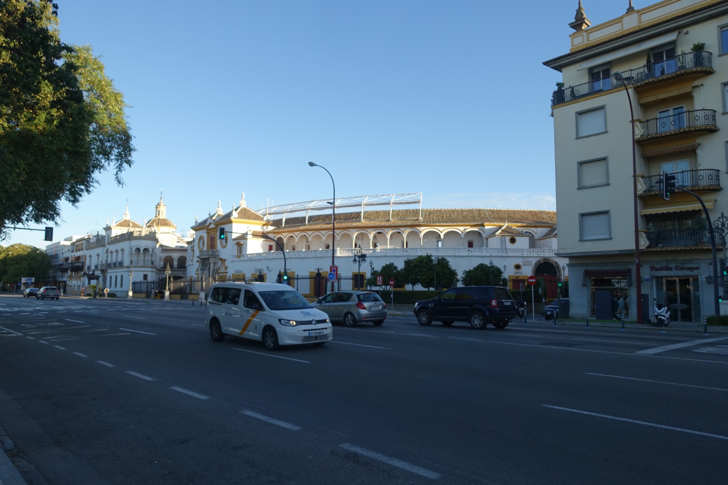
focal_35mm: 24
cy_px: 242
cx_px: 364
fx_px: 485
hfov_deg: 73.8
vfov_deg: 53.1
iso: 125
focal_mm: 8.8
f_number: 4
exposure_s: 1/400
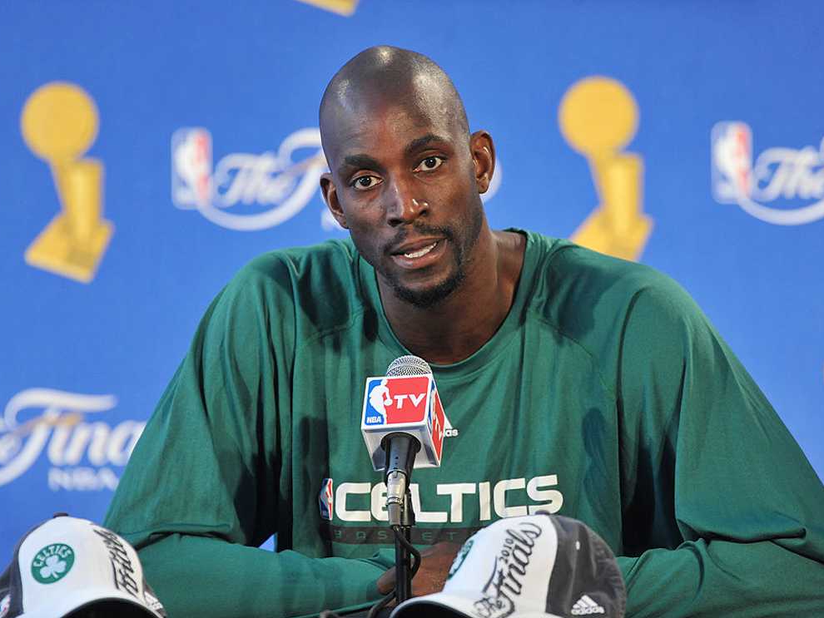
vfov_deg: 2.3
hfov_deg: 3.0
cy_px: 309
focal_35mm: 652
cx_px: 413
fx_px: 15524
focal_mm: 600
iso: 2000
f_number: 5
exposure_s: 1/250
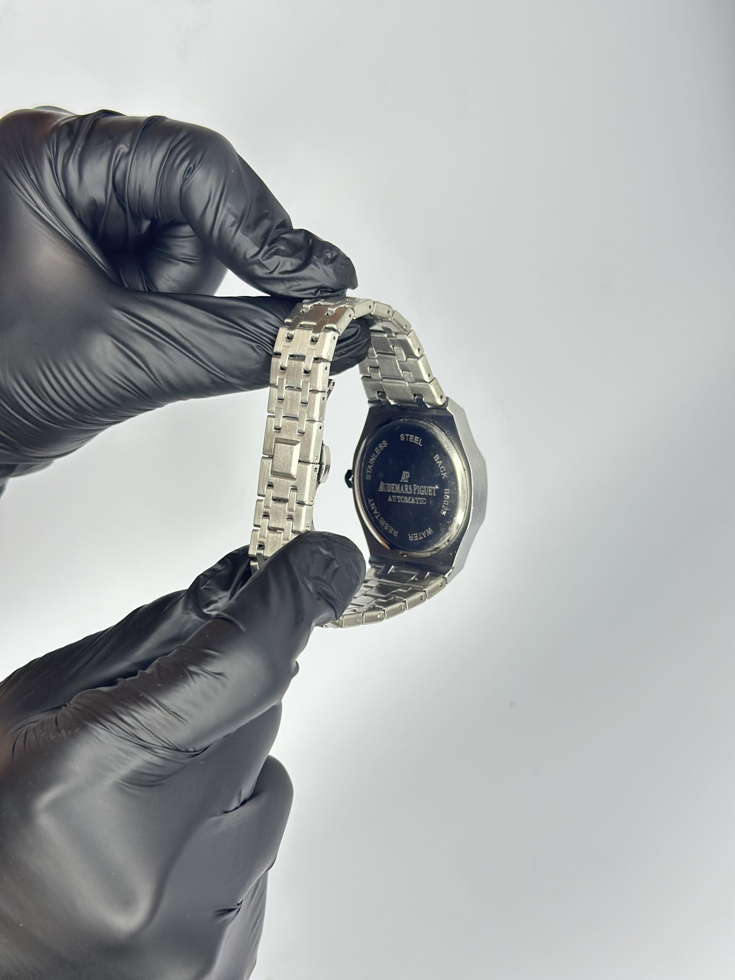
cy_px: 490
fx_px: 1359
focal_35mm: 48
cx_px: 368
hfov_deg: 30.3
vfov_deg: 39.7
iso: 125
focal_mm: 6.86
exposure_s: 1/121
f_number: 1.78
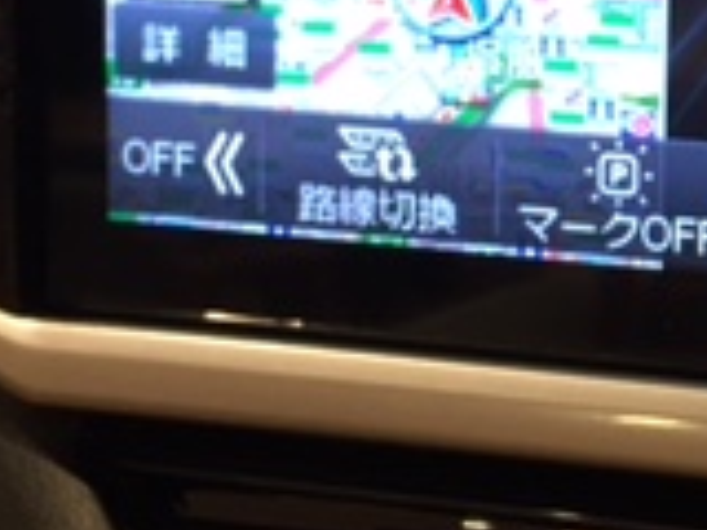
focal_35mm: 116
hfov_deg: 16.2
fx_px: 2369
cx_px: 870
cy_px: -88
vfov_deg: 12.5
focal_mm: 4.15
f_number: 2.2
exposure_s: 1/15
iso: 32
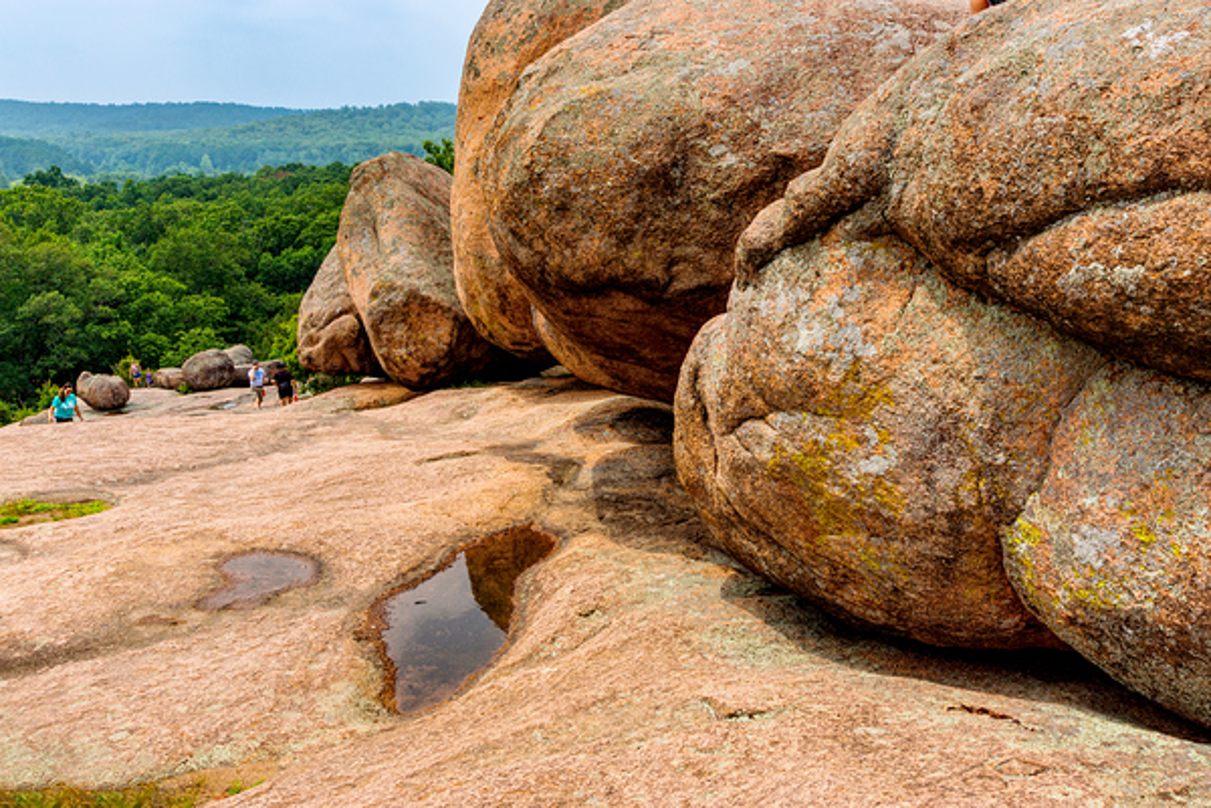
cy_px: 404
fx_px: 1211
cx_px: 606
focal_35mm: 36
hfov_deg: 53.1
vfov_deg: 36.9
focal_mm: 24
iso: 100
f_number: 10
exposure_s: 1/250
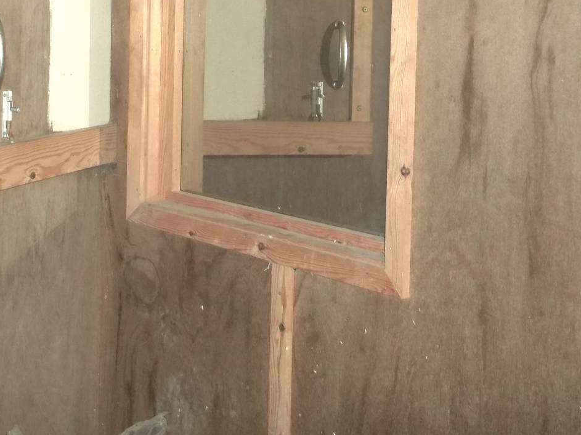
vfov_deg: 25.5
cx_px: 203
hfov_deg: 34.1
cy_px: 66
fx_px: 940
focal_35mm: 56
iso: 320
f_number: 3.3
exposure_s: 1/30
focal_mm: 5.9
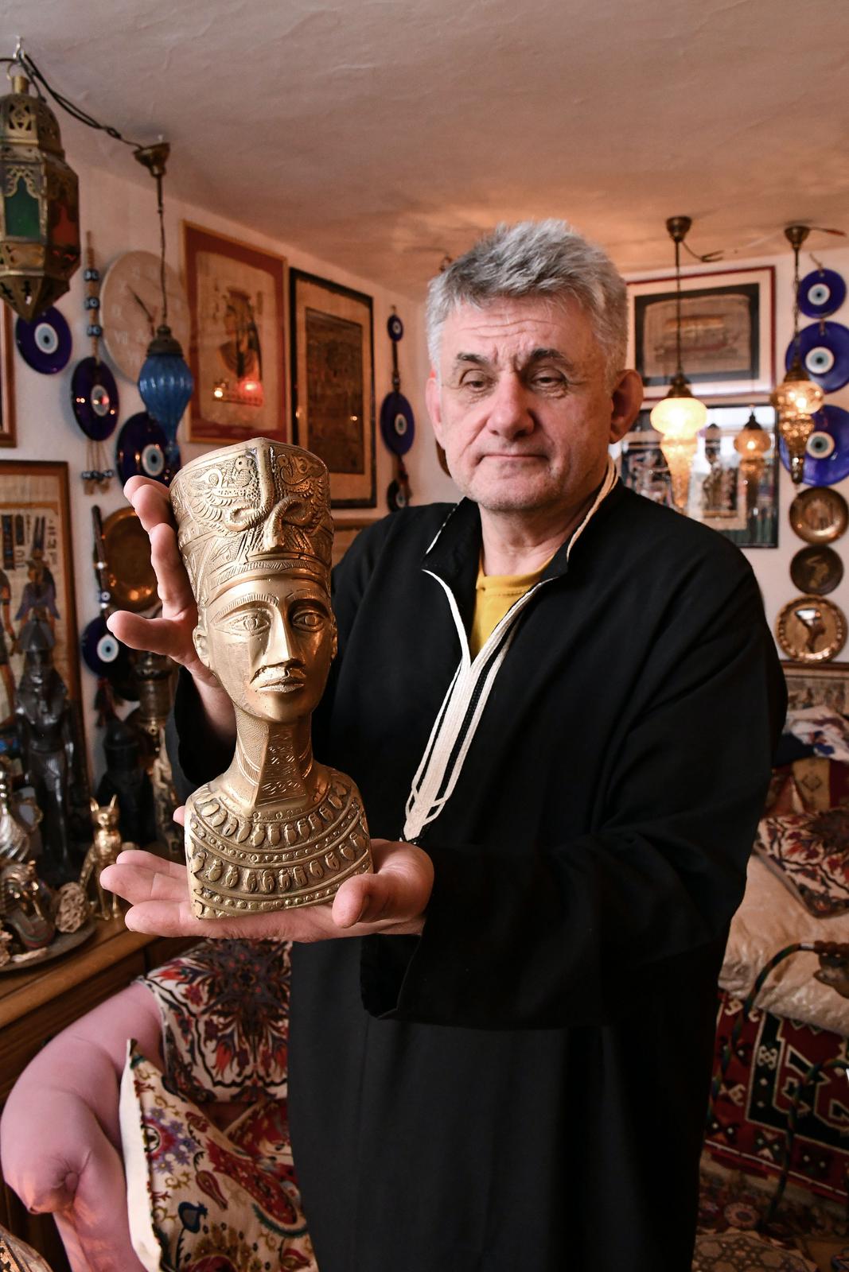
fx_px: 955
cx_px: 424
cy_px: 636
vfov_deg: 67.4
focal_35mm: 27
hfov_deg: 47.9
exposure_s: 1/60
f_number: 9
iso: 2500
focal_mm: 18
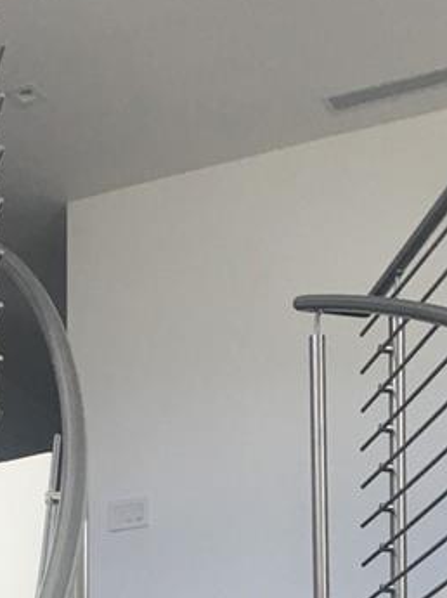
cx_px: 161
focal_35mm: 101
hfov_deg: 14.6
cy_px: 903
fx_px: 1742
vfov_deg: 17.5
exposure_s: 1/30
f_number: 2.2
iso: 25
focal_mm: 4.15
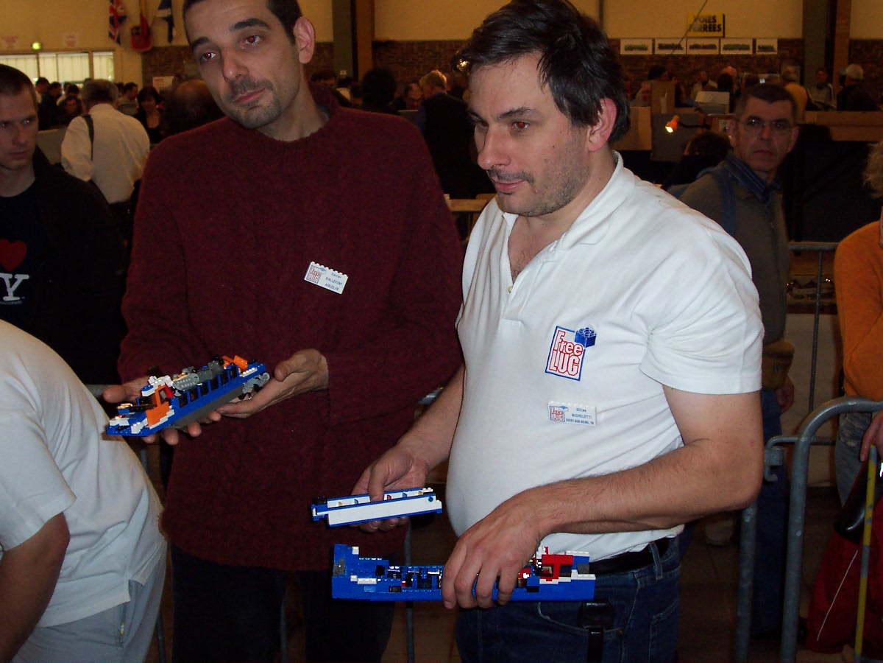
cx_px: 442
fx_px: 1173
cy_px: 332
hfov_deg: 41.2
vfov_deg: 31.5
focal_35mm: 46
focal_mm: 7
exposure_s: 1/60
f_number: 3
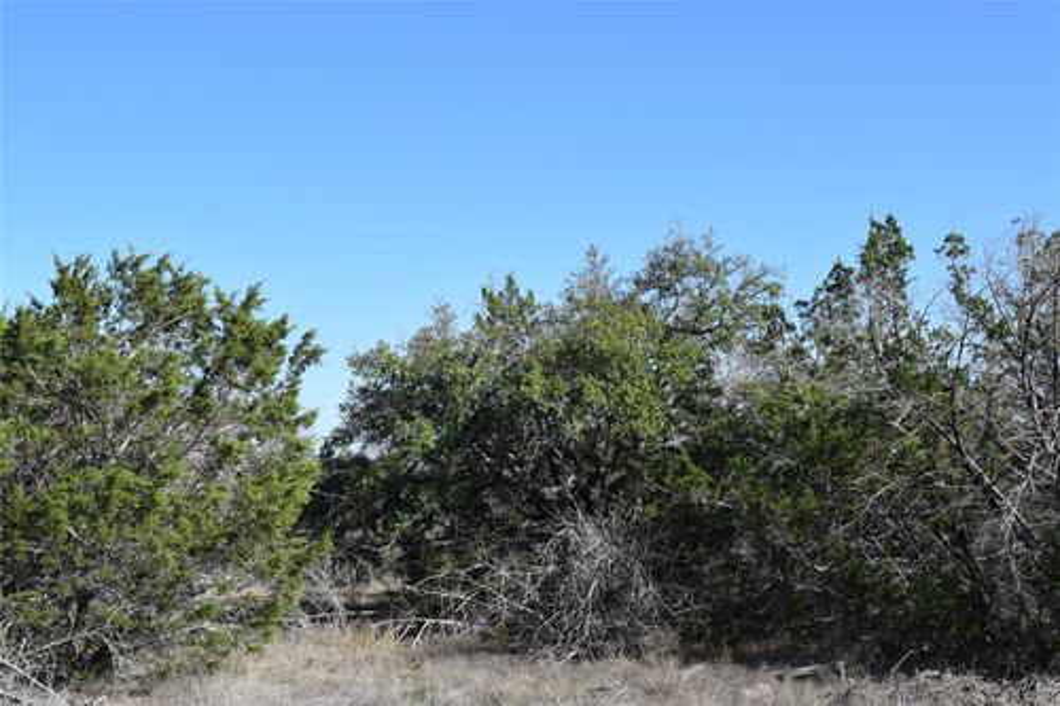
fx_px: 1413
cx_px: 530
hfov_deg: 41.1
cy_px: 353
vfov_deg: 28.1
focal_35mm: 48
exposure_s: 1/320
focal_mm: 32
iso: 200
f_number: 9
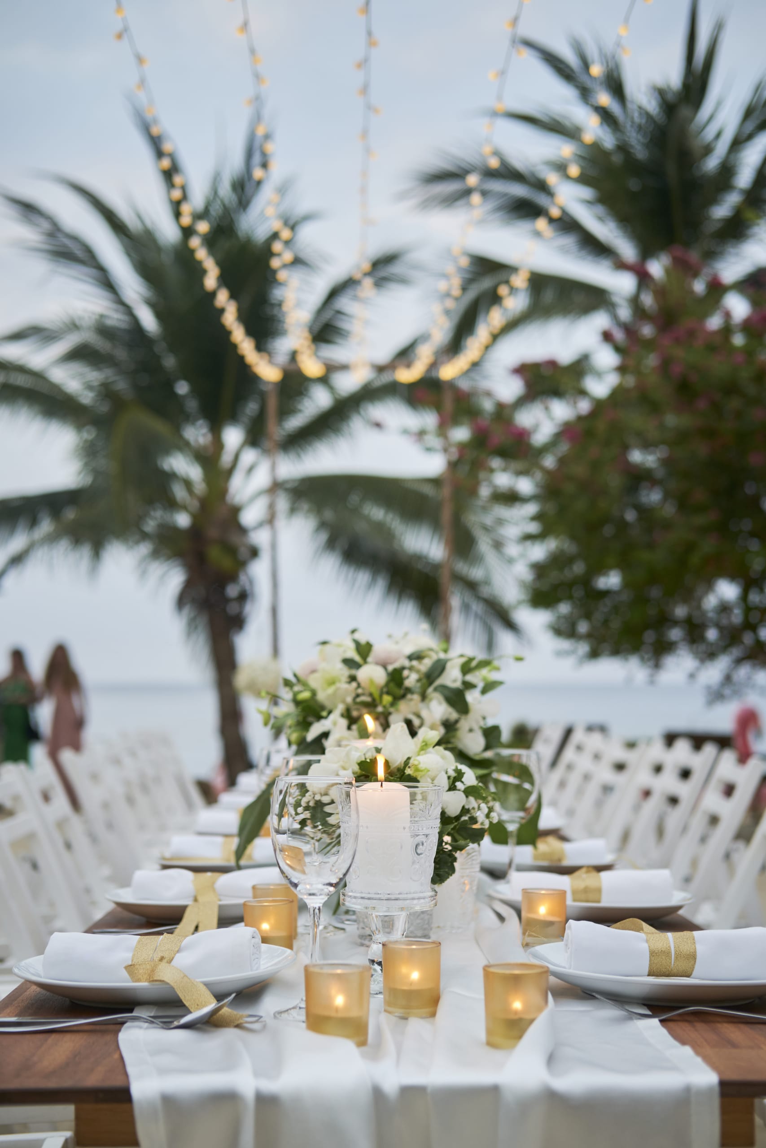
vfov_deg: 37.5
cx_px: 383
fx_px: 1691
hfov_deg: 25.5
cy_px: 574
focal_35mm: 53
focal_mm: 35
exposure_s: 1/160
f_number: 2.8
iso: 200
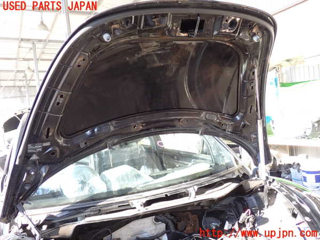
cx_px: 160
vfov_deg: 44.2
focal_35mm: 32
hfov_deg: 56.8
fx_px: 296
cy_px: 120
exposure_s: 1/125
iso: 200
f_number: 2.4
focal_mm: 5.79
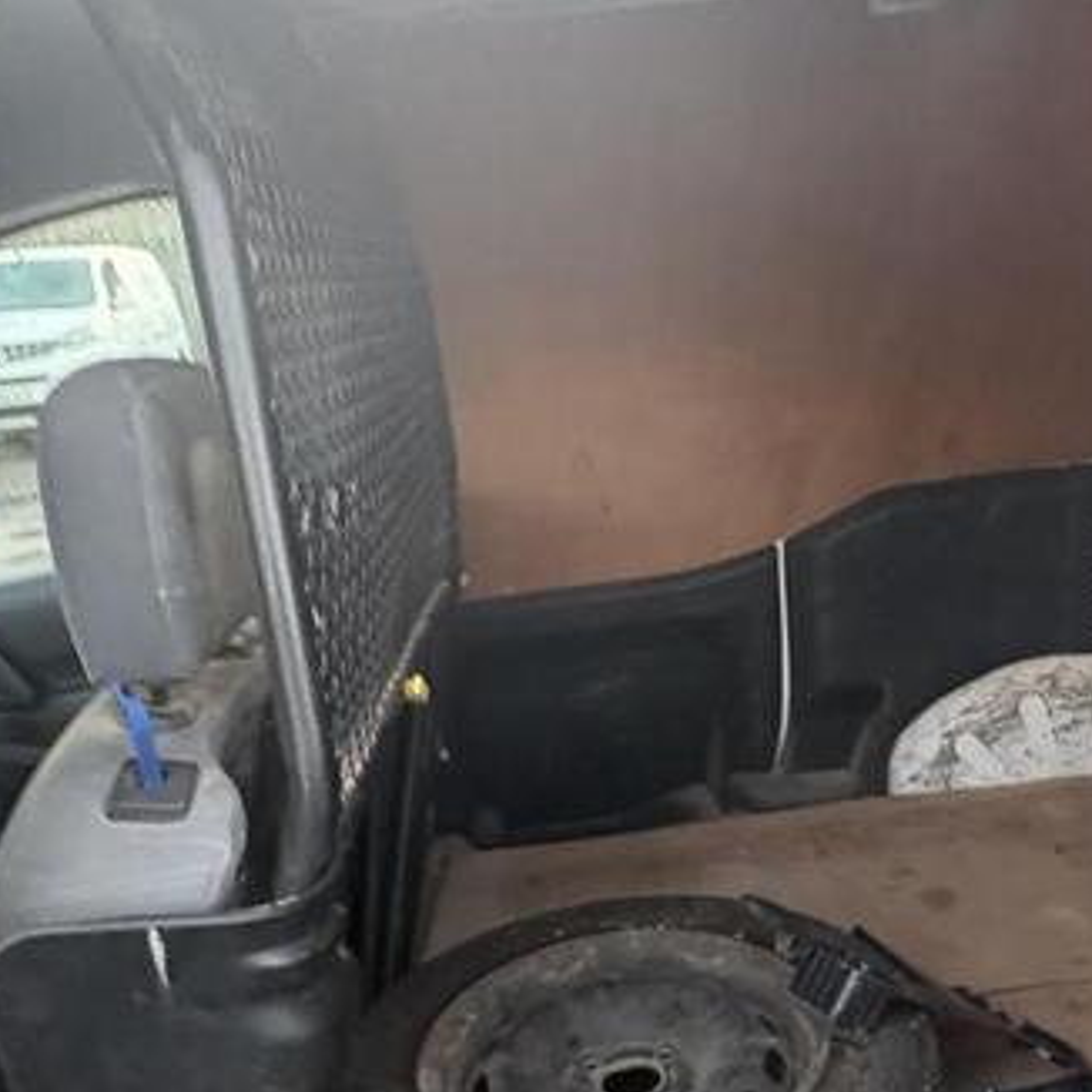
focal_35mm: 34
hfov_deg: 47.8
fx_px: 1213
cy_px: 854
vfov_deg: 46.2
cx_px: 707
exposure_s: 1/60
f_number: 2.2
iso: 800
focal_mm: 2.22
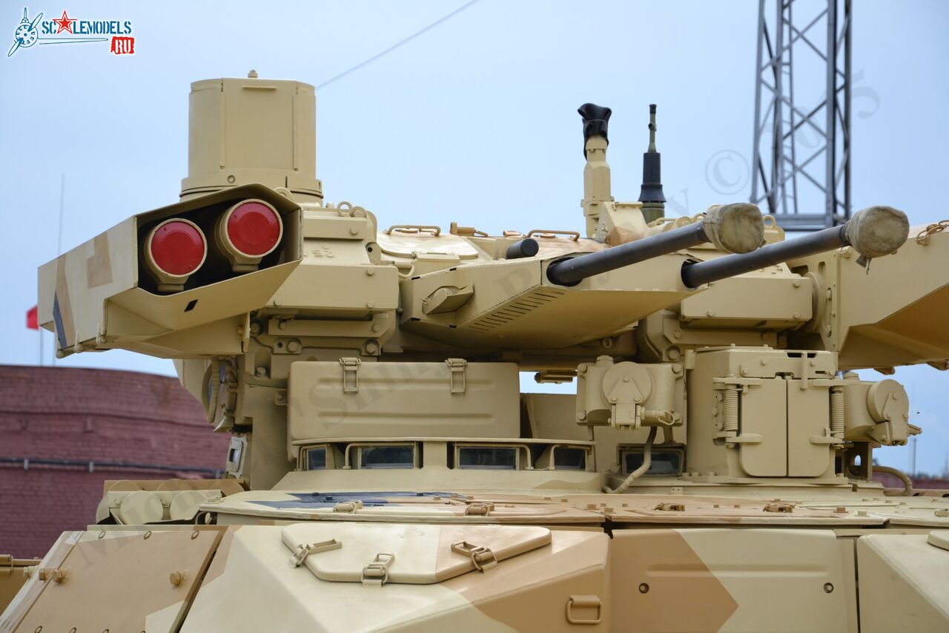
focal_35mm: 112
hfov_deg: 18.2
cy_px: 316
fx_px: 2965
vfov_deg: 12.2
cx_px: 474
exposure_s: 1/160
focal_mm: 75
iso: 100
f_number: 6.3
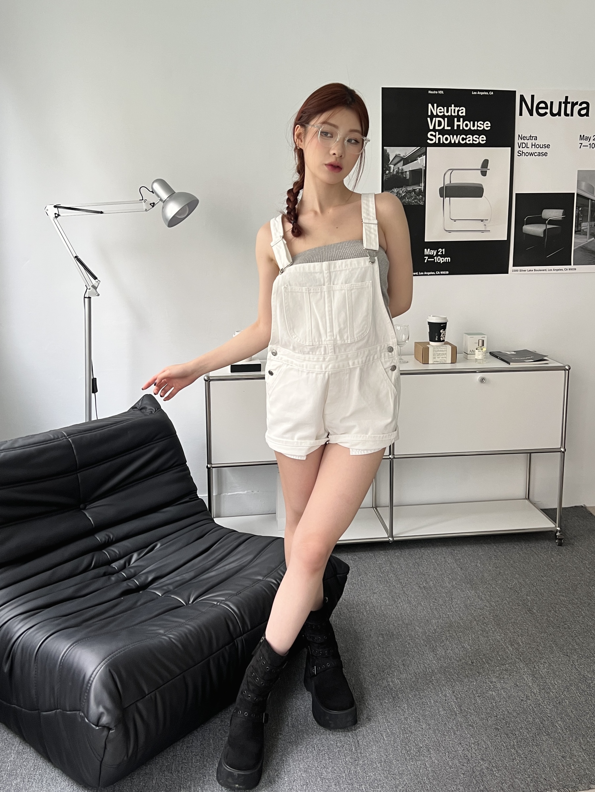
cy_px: 396
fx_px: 596
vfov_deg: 67.3
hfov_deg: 53.1
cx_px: 298
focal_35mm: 26
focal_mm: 5.7
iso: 125
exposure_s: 1/60
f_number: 1.5
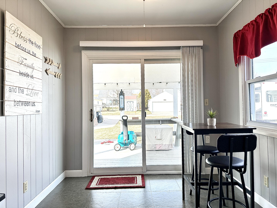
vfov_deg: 56.8
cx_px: 138
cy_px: 104
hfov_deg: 71.6
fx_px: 192
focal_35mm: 24
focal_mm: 6.86
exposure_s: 1/535
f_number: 1.78
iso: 80
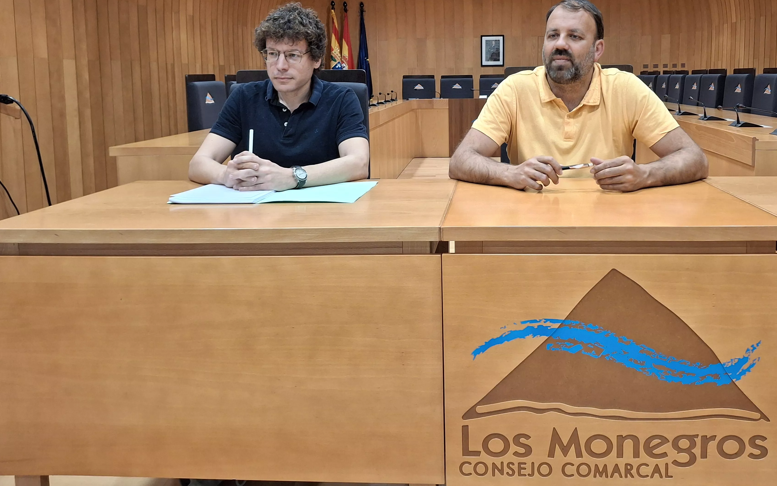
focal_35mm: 32
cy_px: 152
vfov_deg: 38.9
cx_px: 439
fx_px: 678
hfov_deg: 59.4
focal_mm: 4.69
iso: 320
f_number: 1.8
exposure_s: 1/50
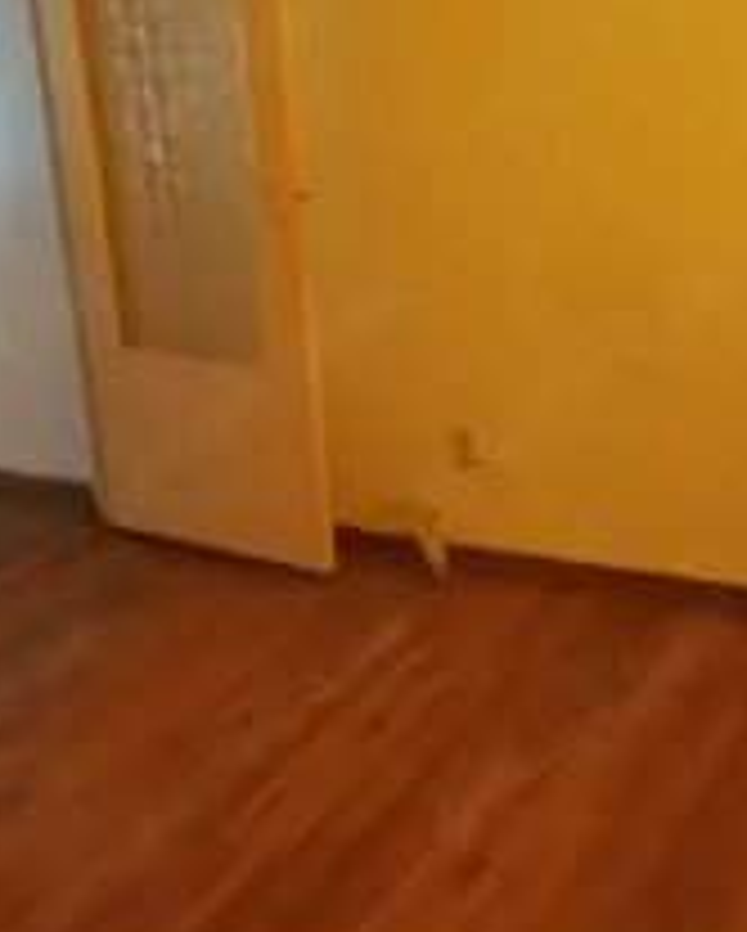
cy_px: 455
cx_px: 423
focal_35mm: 49
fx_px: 1352
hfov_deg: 30.8
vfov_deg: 38.0
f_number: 1.8
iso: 794
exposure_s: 1/20
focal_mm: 4.75
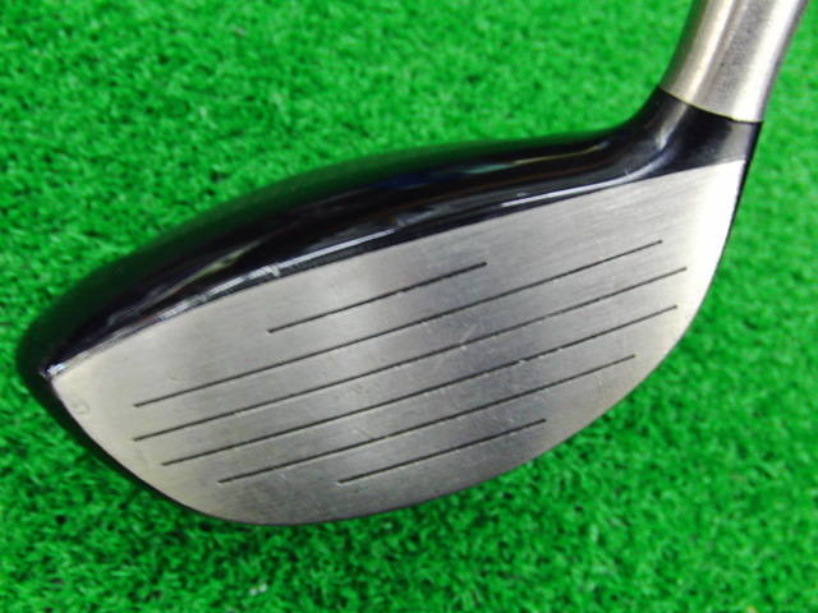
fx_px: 874
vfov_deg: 38.7
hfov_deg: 50.1
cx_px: 409
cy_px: 306
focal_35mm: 37
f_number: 3.6
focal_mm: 6.42
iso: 400
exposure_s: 1/20
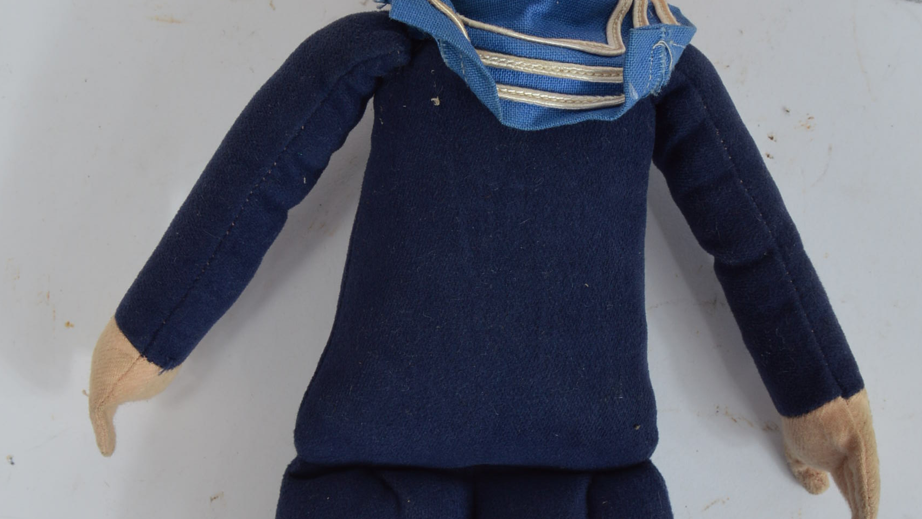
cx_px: 467
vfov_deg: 18.8
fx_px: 1563
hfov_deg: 32.9
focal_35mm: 64
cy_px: 352
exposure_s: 1/80
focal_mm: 23
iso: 100
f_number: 9
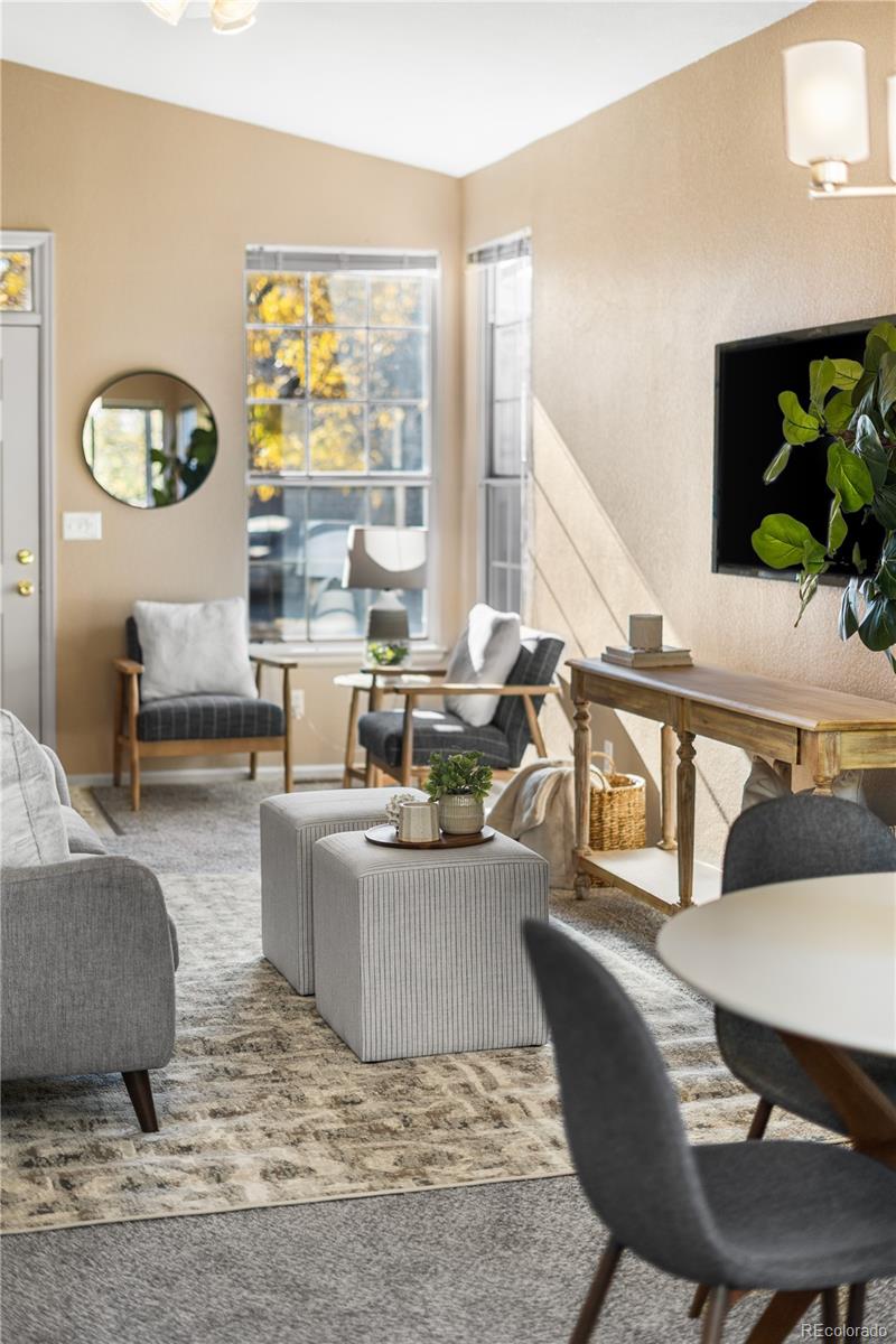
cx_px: 448
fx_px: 1867
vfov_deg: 39.6
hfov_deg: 27.0
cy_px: 672
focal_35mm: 50
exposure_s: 1/320
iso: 400
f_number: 1.8
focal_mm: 50
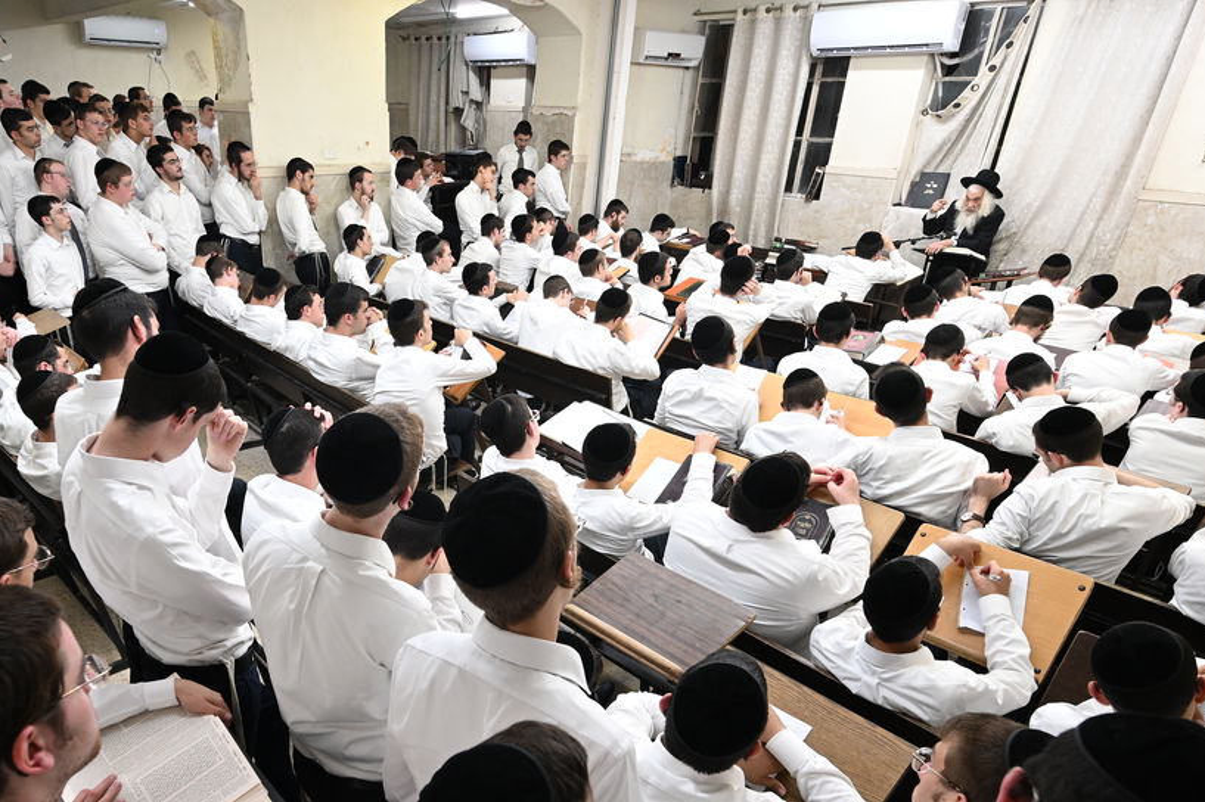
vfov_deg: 52.3
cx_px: 454
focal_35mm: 24
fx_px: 803
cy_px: 523
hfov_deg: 72.6
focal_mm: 14
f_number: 4.5
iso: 2000
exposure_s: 1/200
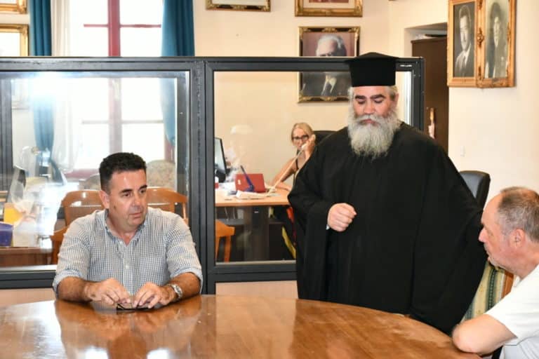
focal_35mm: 75
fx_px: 1123
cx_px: 270
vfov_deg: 18.2
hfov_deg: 27.0
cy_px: 180
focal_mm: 50
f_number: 9
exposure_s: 1/250
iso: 8000
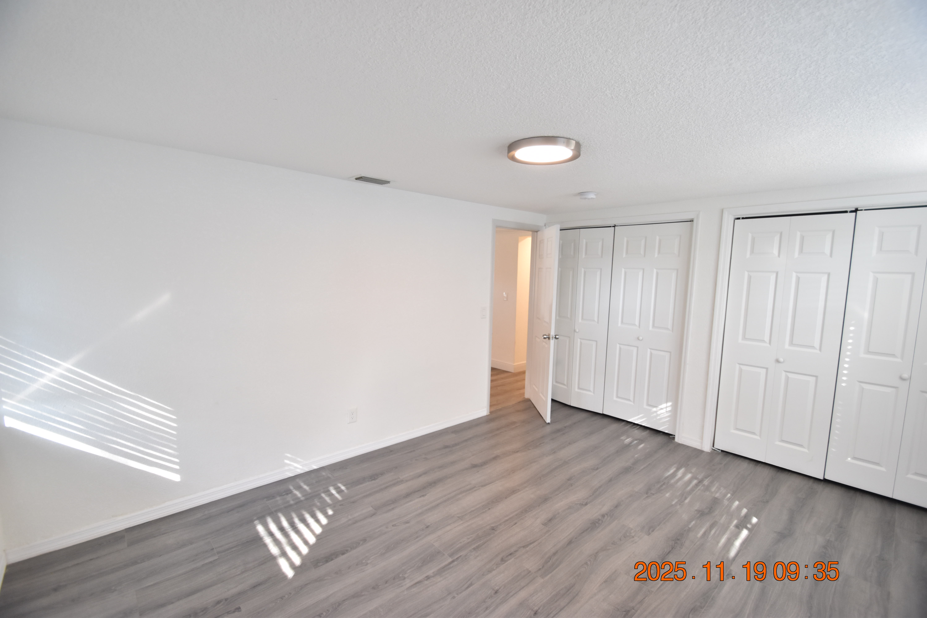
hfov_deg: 100.4
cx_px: 464
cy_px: 309
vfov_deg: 77.3
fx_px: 386
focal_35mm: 15
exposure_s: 1/90
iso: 800
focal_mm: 10
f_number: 3.5
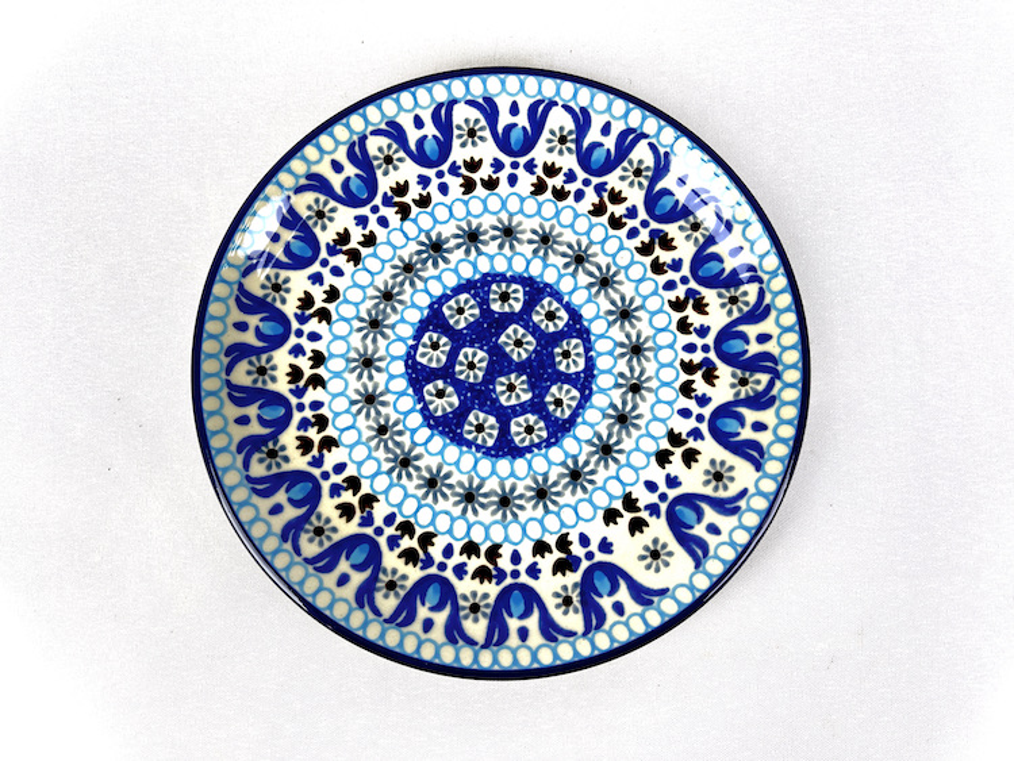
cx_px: 507
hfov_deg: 67.3
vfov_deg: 53.1
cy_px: 380
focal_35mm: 26
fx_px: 762
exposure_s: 1/122
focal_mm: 5.1
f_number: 1.6
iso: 32
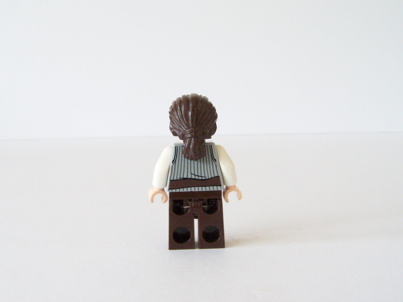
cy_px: 151
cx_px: 202
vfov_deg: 33.6
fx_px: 501
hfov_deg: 43.9
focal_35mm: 43
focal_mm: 7.1
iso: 400
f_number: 6.3
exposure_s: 1/6
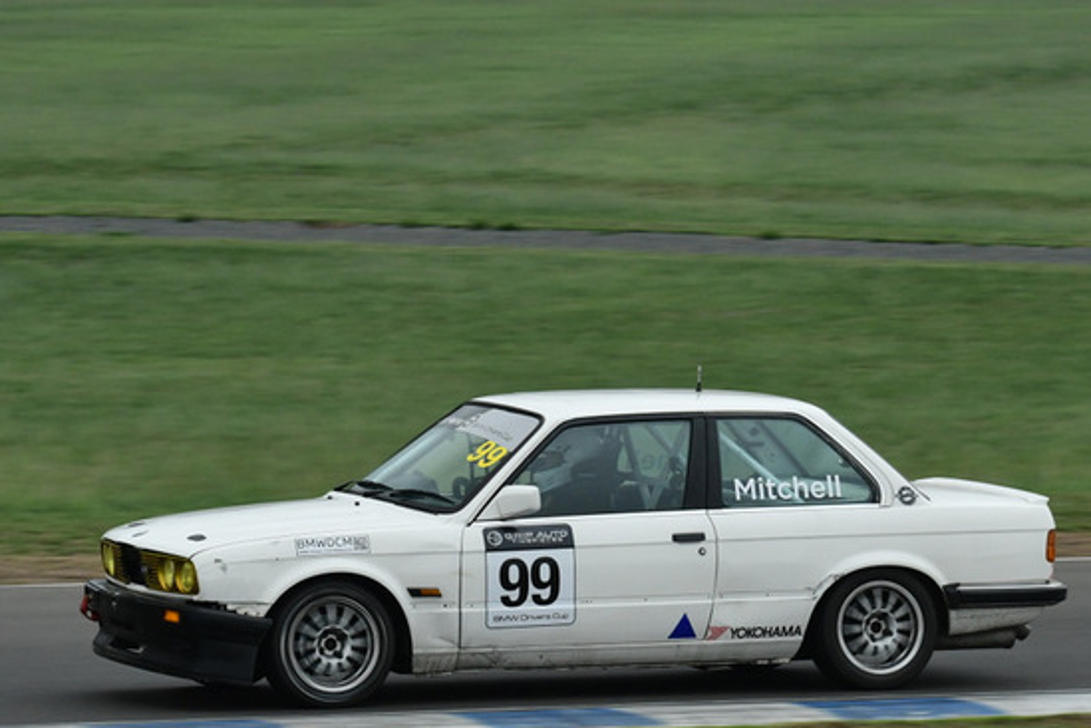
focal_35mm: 245
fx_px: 7424
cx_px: 537
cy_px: 318
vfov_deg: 5.6
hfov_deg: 8.4
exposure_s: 1/320
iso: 1600
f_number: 11
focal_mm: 112
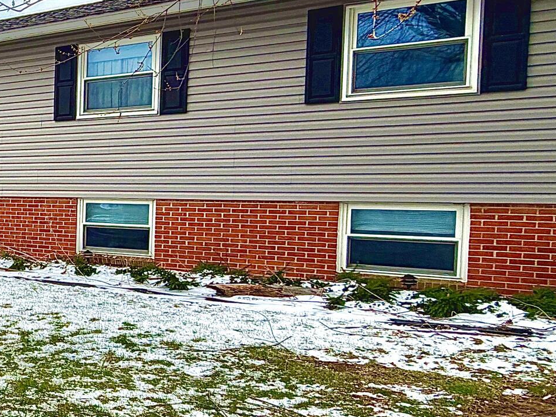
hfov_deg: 32.7
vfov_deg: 32.9
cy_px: 222
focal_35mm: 44
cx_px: -158
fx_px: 707
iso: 20
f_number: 2.2
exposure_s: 1/1312
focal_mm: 2.22
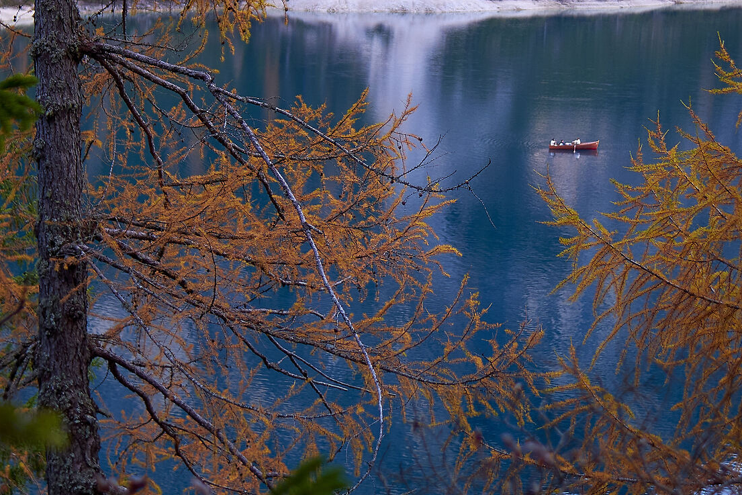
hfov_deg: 26.6
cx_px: 441
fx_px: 1567
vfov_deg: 17.7
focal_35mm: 76
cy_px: 64
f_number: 1.4
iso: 250
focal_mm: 23
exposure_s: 1/640
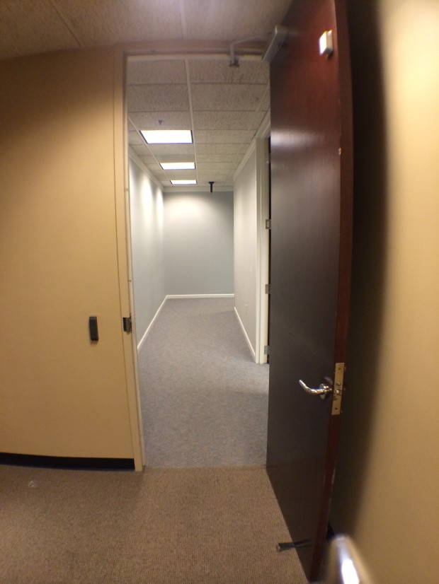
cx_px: 220
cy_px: 292
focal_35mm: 30
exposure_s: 1/30
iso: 200
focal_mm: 4.12
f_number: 2.2
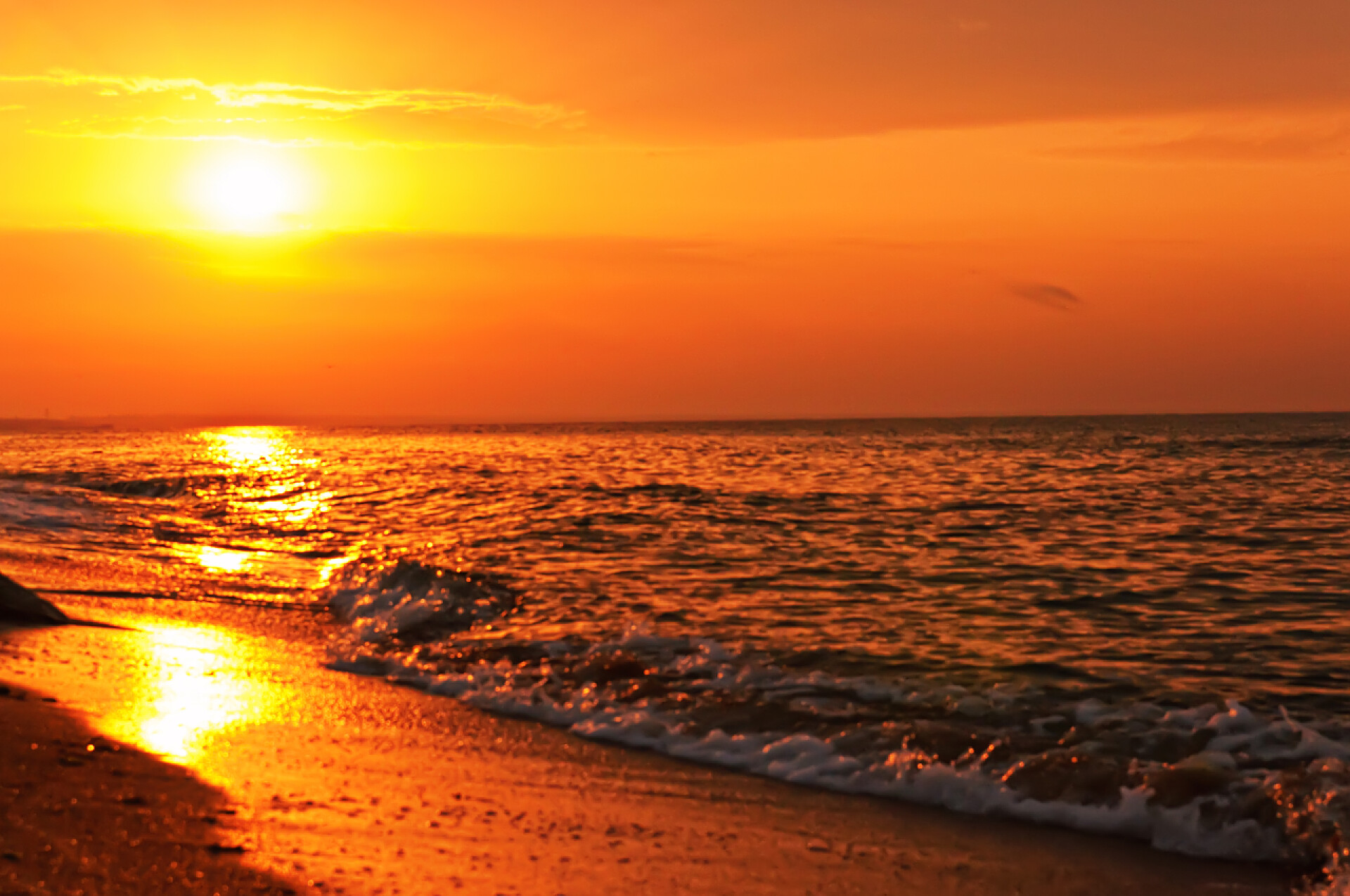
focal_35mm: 69
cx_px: 675
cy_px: 448
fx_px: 2584
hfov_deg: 29.3
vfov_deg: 19.7
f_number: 10
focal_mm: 46
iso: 1250
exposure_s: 1/250
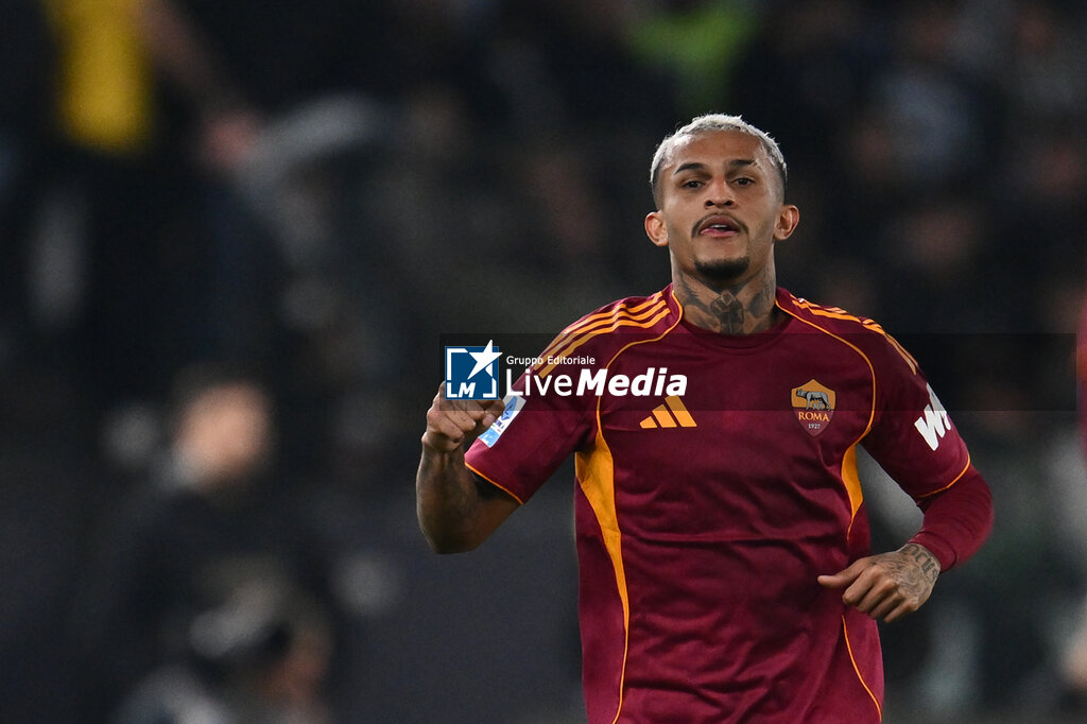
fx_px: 16902
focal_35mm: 560
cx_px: 544
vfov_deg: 2.5
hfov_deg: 3.7
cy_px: 362
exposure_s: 1/2000
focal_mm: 560
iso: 2500
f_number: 4
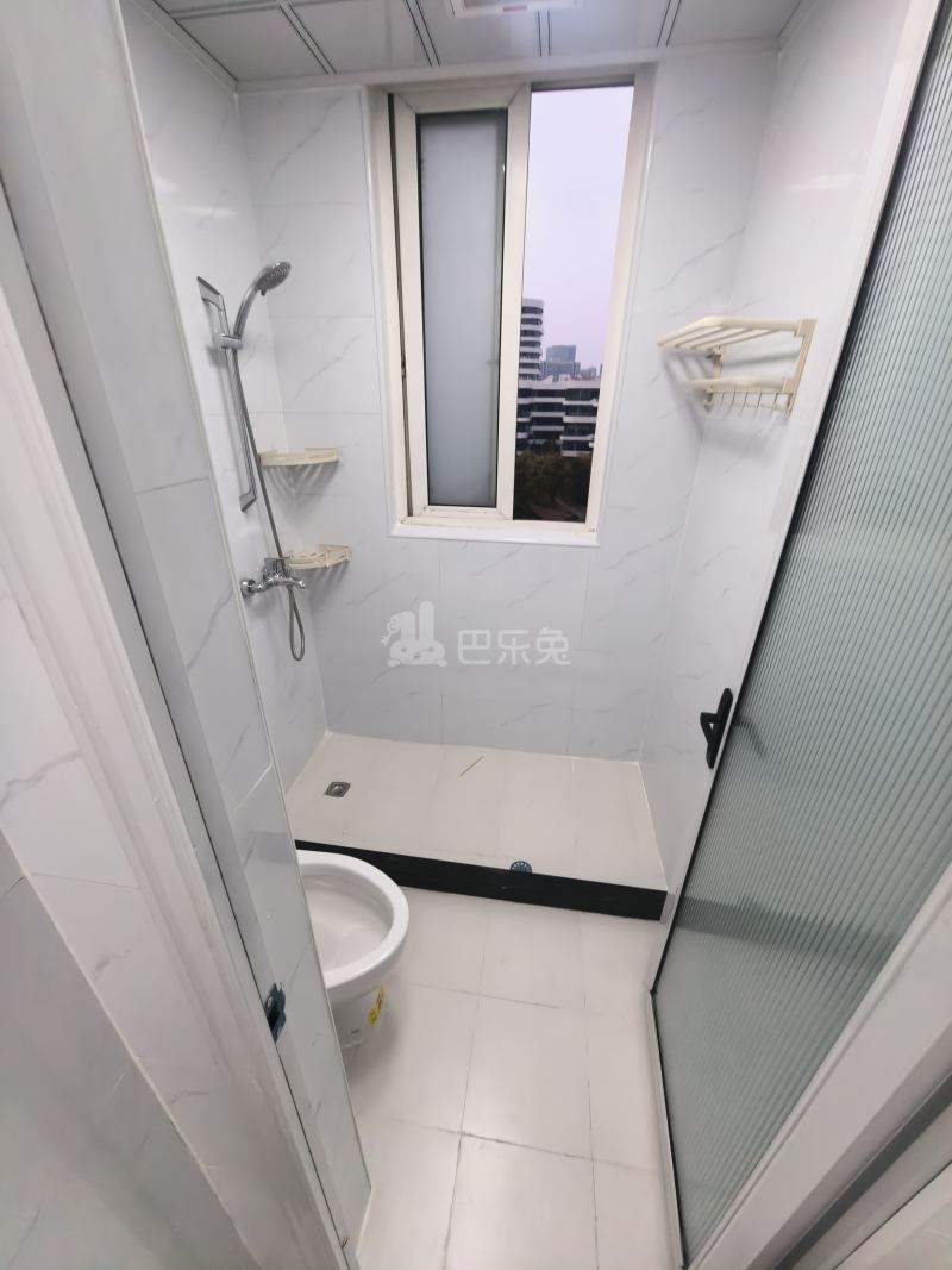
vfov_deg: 106.2
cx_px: 476
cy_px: 635
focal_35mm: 13
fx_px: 477
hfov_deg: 89.9
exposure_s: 1/100
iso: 160
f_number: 2.2
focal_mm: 1.95
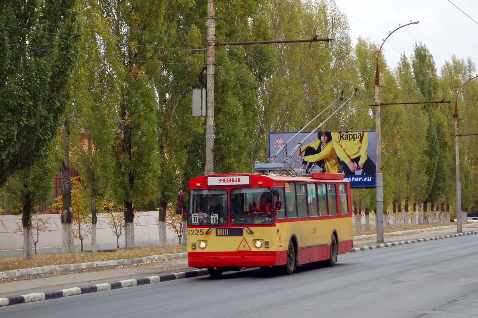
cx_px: 239
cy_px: 159
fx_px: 1328
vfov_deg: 13.7
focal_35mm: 100
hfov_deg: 20.4
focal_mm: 37.1
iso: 320
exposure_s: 1/500
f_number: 4.9
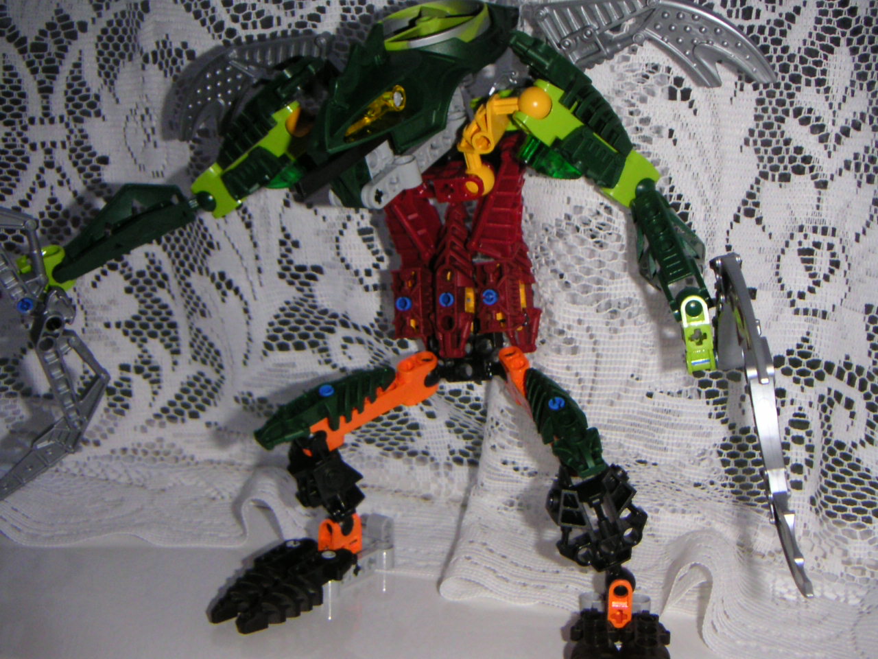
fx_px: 1192
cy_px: 330
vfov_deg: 30.9
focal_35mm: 47
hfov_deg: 40.4
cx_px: 439
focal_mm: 6.1
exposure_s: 1/45
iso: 200
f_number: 6.7
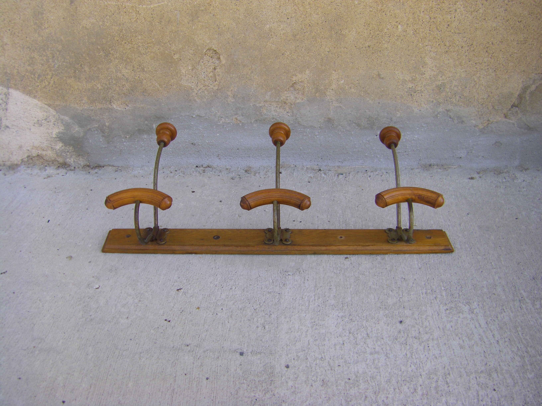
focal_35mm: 38
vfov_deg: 37.7
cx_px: 271
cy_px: 203
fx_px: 595
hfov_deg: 49.0
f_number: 3.5
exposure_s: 1/250
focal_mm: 6.3
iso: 64
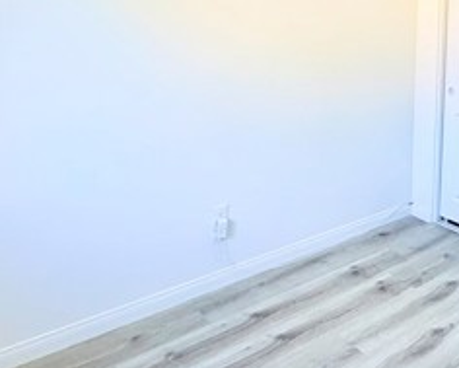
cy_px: 12
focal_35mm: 37
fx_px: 503
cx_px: 436
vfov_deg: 36.6
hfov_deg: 43.6
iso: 200
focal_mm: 2.22
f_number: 2.2
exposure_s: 1/120
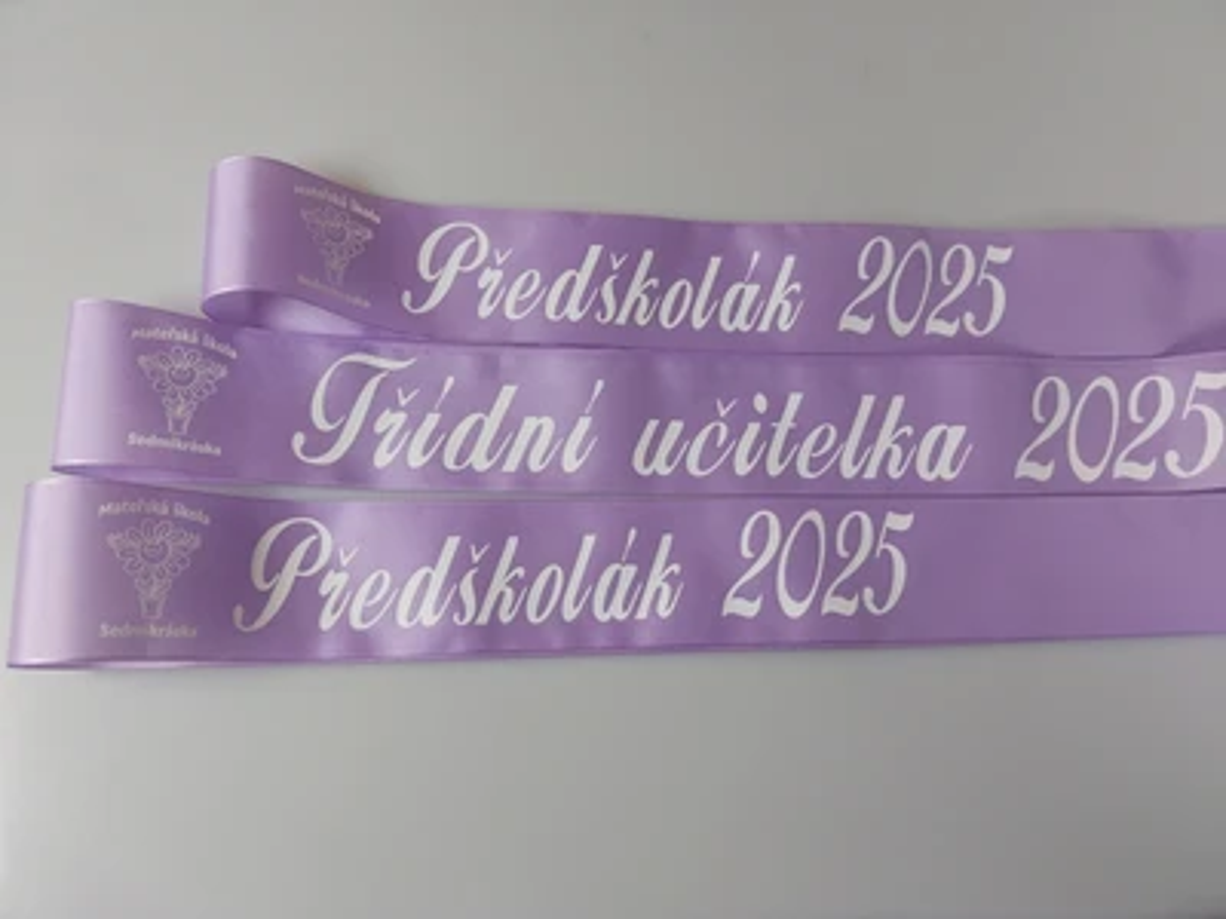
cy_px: 460
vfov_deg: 53.1
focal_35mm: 26
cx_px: 613
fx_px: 921
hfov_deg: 67.3
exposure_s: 1/50
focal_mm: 4
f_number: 1.8
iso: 80
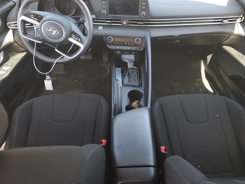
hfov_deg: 61.6
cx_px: 129
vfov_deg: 48.2
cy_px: 84
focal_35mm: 29
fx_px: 205
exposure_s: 1/60.2
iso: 59
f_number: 1.5
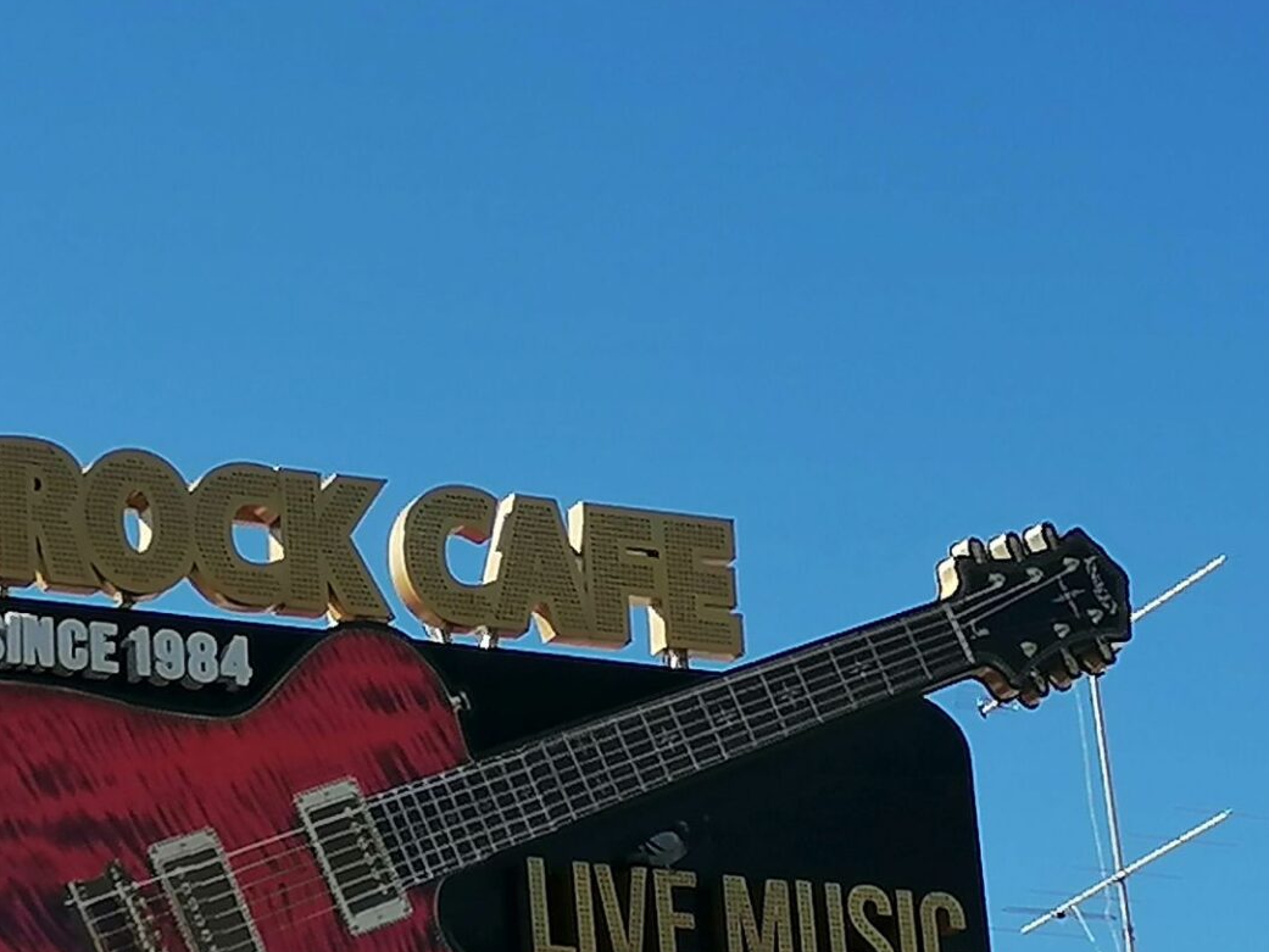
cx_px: 425
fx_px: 5463
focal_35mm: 149
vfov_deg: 10.0
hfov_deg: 13.2
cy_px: 613
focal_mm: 4.75
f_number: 1.8
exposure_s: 1/1543
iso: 50
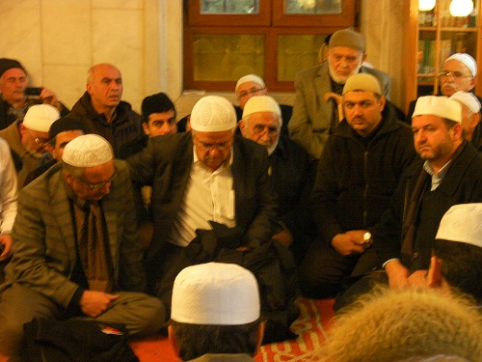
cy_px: 181
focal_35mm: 84
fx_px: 1170
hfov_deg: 23.3
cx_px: 241
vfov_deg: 17.6
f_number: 3.7
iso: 400
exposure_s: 1/8.1
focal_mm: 15
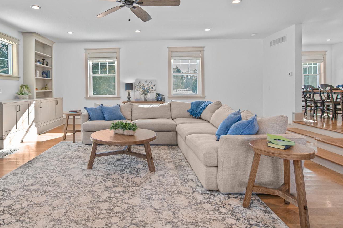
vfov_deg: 56.8
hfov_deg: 77.5
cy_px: 93
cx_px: 133
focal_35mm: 22
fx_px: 209
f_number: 8
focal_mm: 14
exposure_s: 1/250
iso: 1600
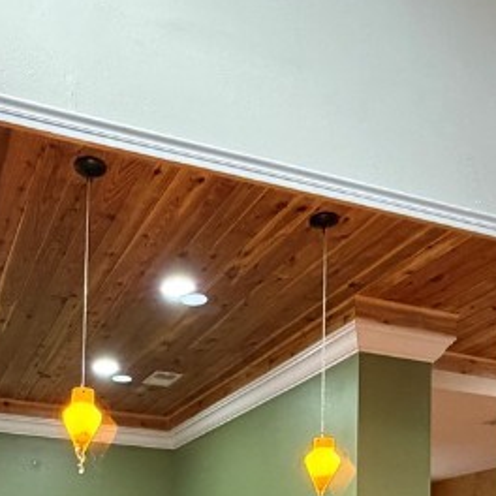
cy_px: 577
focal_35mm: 48
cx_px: 156
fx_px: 778
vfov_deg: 30.6
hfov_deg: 34.9
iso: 500
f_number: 2.2
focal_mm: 2.22
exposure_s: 1/60
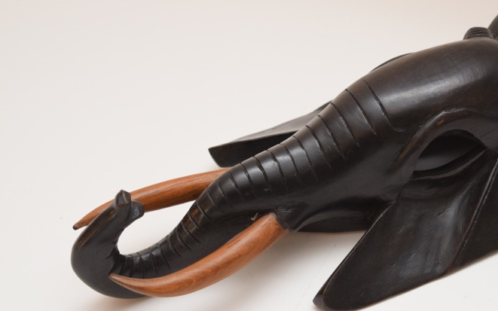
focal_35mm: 111
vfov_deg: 11.8
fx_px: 1506
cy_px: 162
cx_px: 339
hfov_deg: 18.7
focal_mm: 48
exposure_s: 1/60
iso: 1000
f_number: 5.3
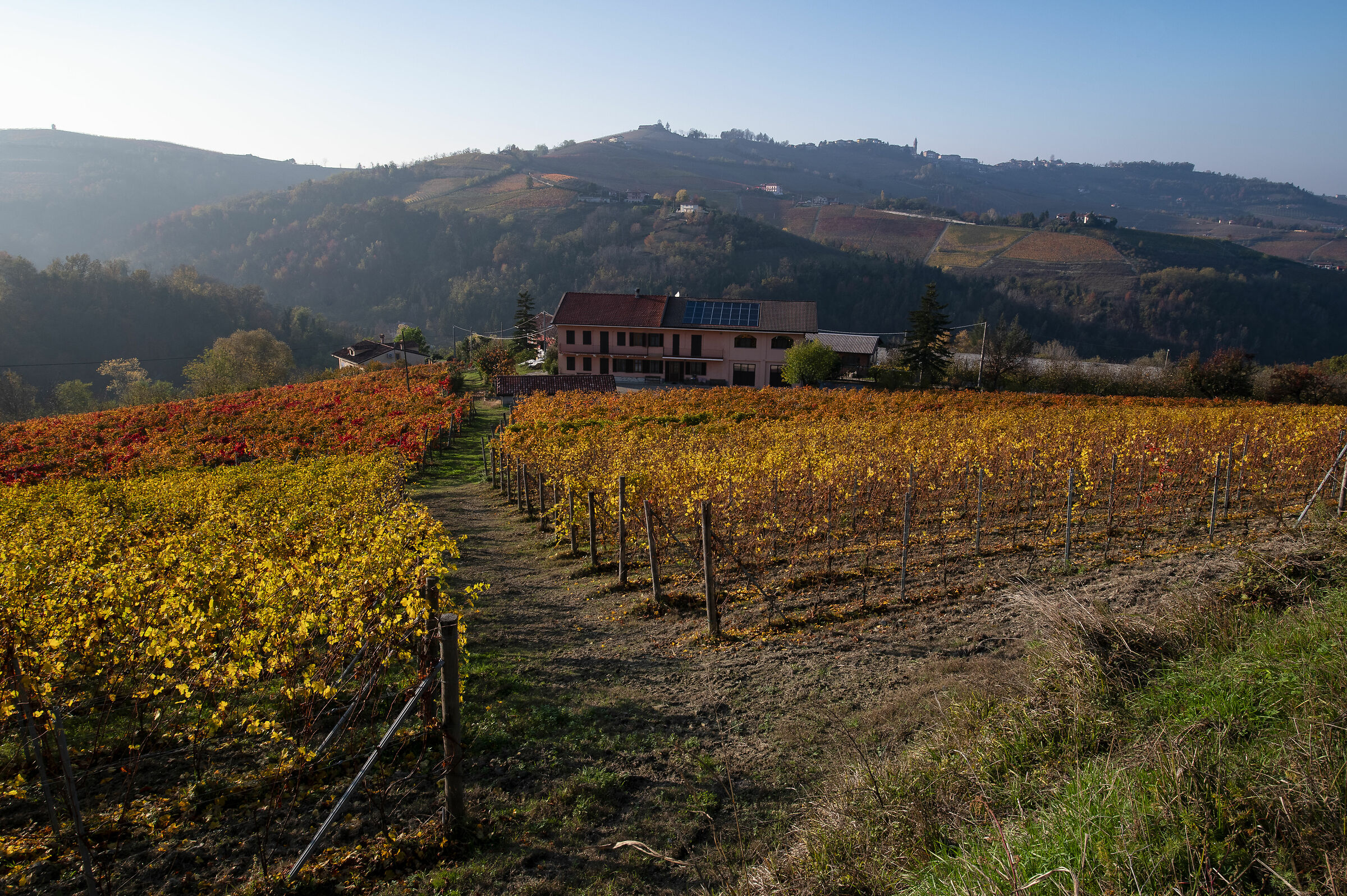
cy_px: 448
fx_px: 897
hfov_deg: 73.8
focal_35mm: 24
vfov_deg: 53.1
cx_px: 674
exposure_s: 1/60
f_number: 14
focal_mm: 24
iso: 100
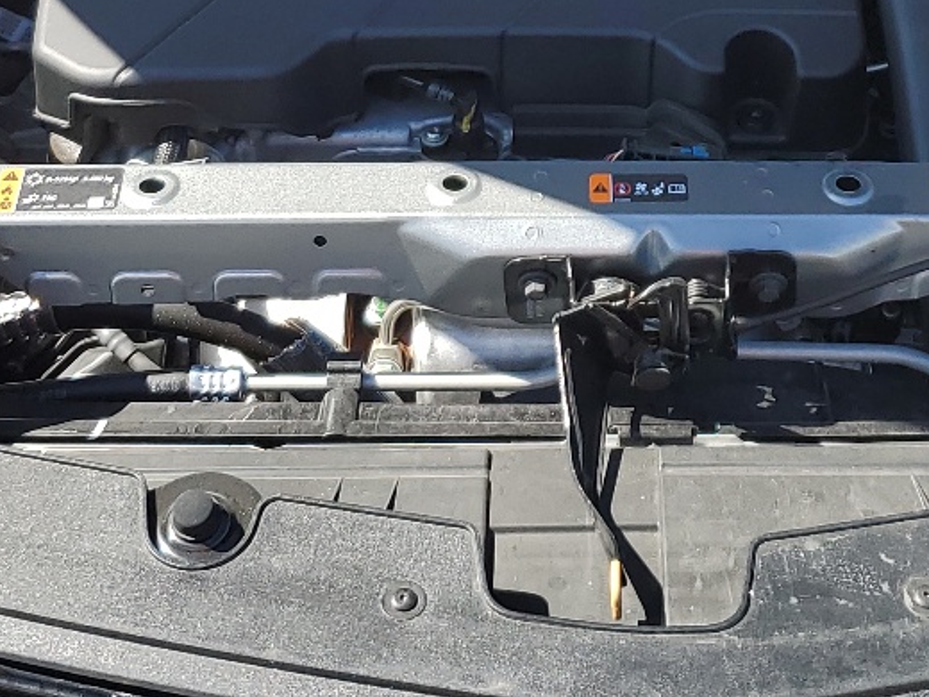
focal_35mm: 80
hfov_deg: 24.2
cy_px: 25
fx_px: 2147
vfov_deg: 18.0
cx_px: 665
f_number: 1.5
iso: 50
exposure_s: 1/1250
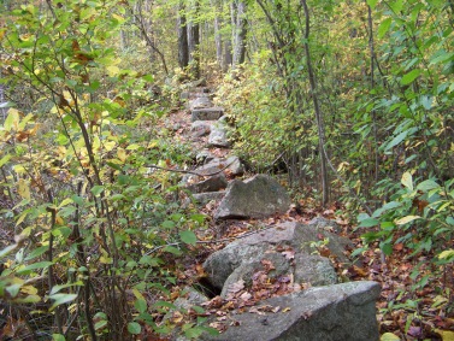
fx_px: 472
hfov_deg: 51.3
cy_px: 170
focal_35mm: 36
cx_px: 227
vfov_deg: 39.7
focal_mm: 5.85
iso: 65
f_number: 2.8
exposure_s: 1/60
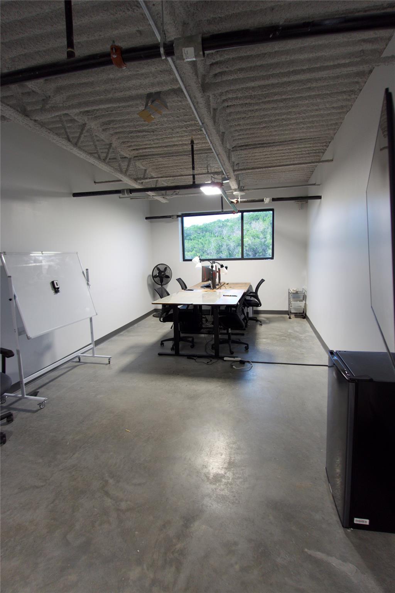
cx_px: 198
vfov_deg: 90.0
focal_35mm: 18
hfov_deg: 67.4
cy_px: 296
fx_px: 296
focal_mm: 6.9
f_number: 1.8
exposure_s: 1/80
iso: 200
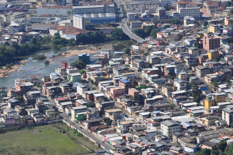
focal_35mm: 168
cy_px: 172
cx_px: 157
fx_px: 1087
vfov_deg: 8.1
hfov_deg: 12.2
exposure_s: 1/400
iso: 200
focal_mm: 36
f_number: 11
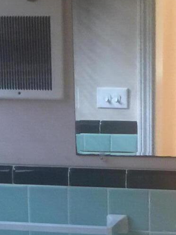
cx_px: 143
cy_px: 255
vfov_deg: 16.4
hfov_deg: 12.6
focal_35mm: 117
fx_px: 793
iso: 80
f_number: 2.2
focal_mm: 4.15
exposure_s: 1/4
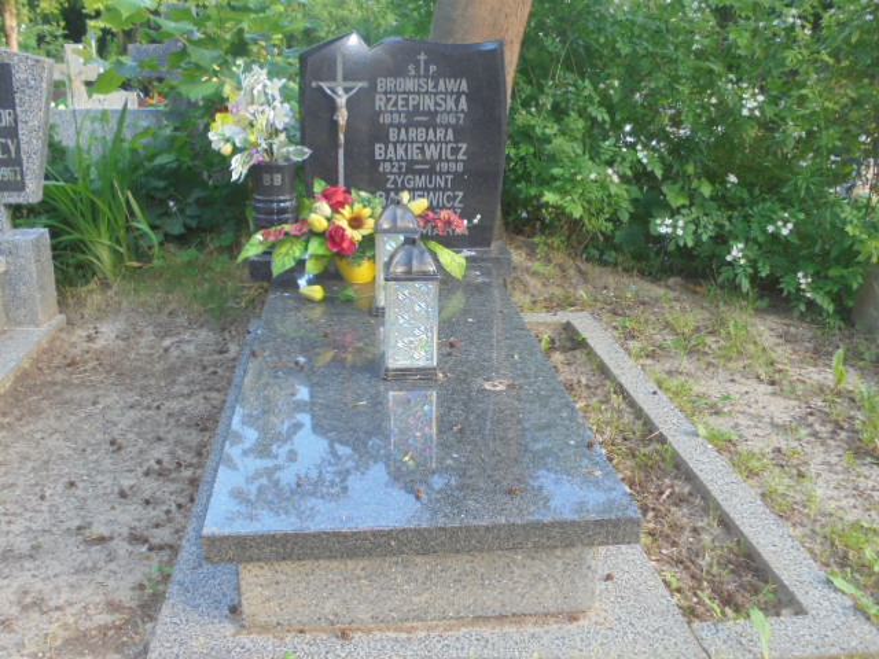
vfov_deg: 41.8
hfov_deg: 54.0
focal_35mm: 34
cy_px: 330
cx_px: 440
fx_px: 863
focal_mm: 6.1
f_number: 4
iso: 100
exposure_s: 1/30
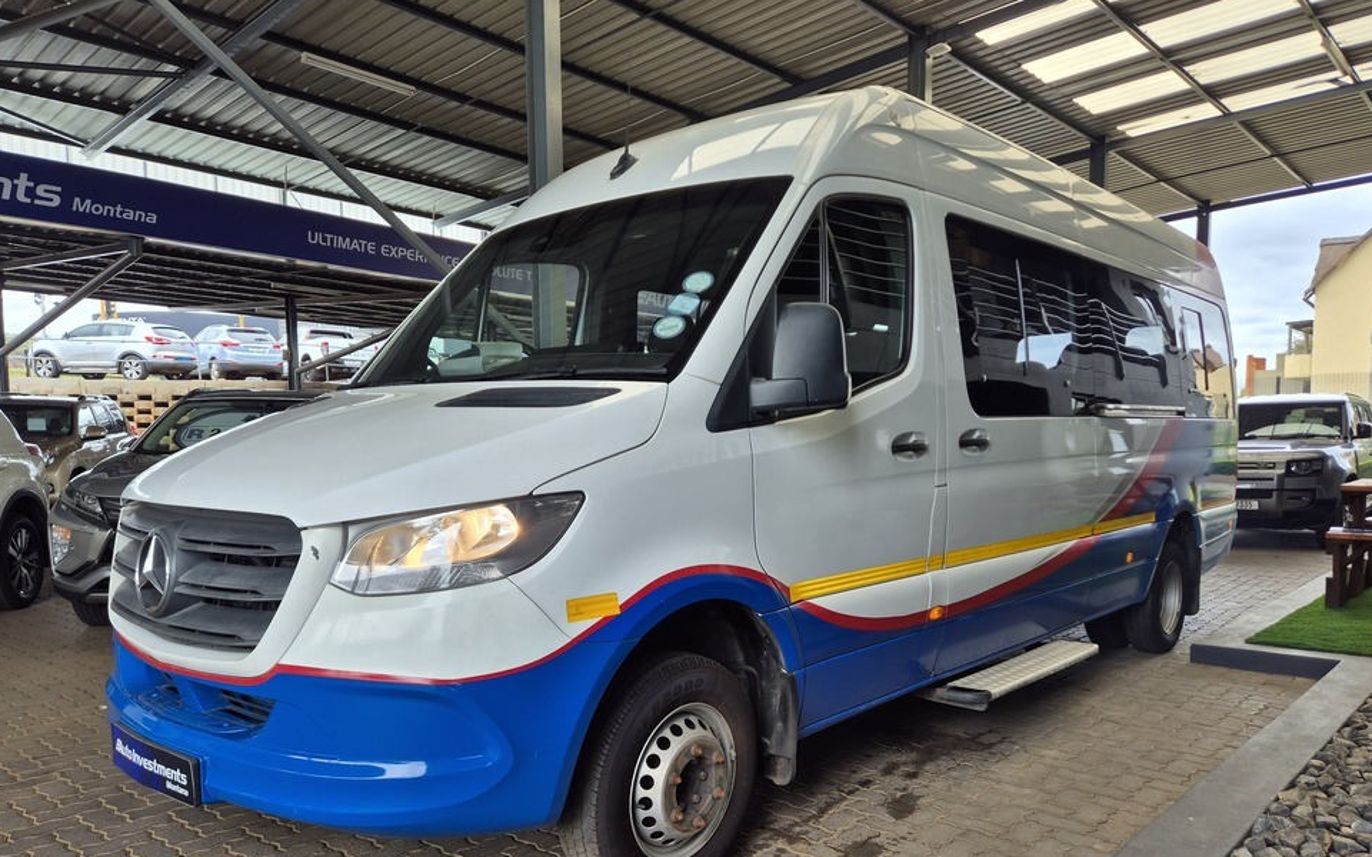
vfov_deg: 47.3
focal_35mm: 26
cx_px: 692
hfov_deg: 70.4
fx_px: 972
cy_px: 520
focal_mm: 5.4
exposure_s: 1/350
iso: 25
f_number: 1.8
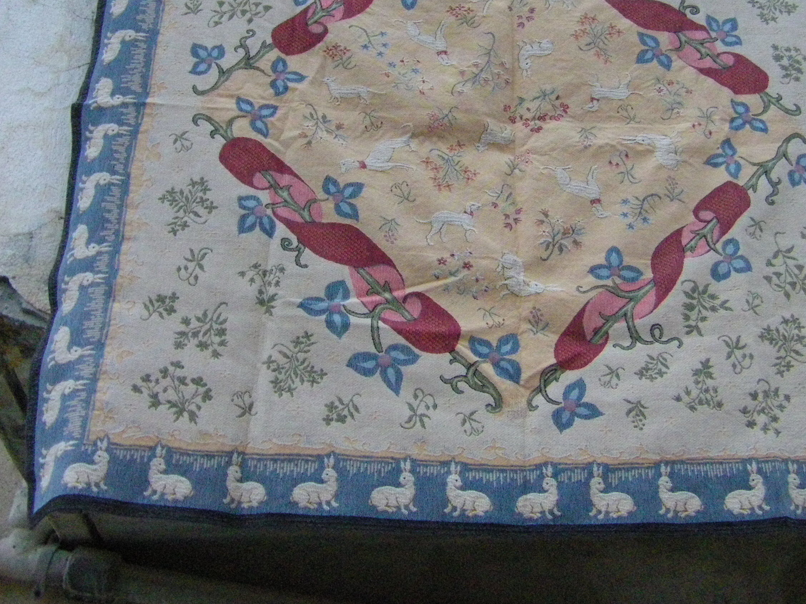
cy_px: 173
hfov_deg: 34.8
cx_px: 486
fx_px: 1281
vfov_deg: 26.3
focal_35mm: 55
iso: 800
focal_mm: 6.3
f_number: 3.5
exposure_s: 1/40
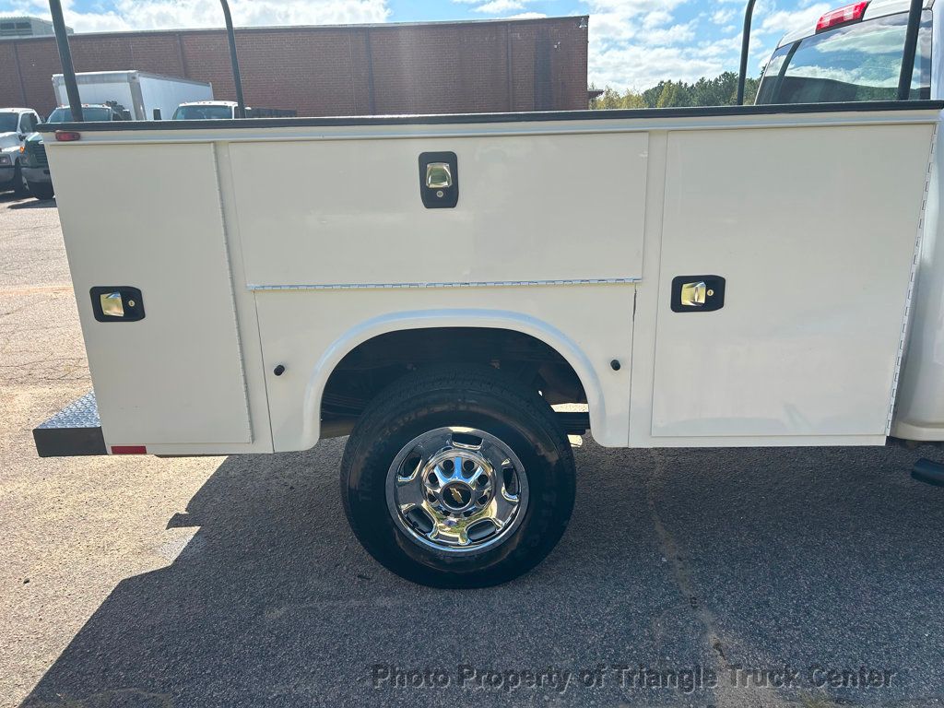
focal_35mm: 26
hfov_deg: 67.3
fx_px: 709
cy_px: 354
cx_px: 472
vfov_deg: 53.1
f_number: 1.5
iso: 50
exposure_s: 1/2299
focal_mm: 5.7
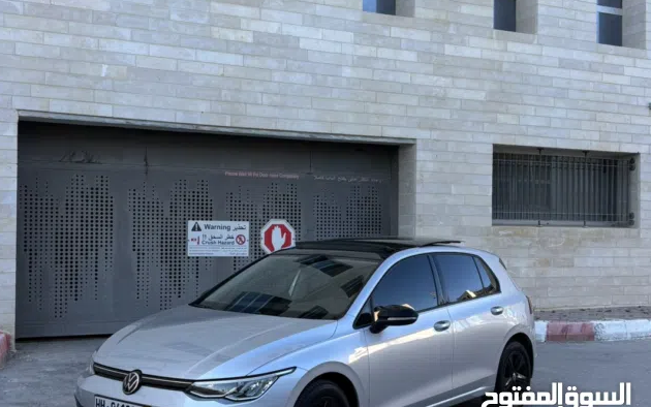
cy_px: 233
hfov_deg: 66.5
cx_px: 326
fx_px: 497
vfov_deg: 44.4
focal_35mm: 28
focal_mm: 5.96
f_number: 1.6
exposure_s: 1/550
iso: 50
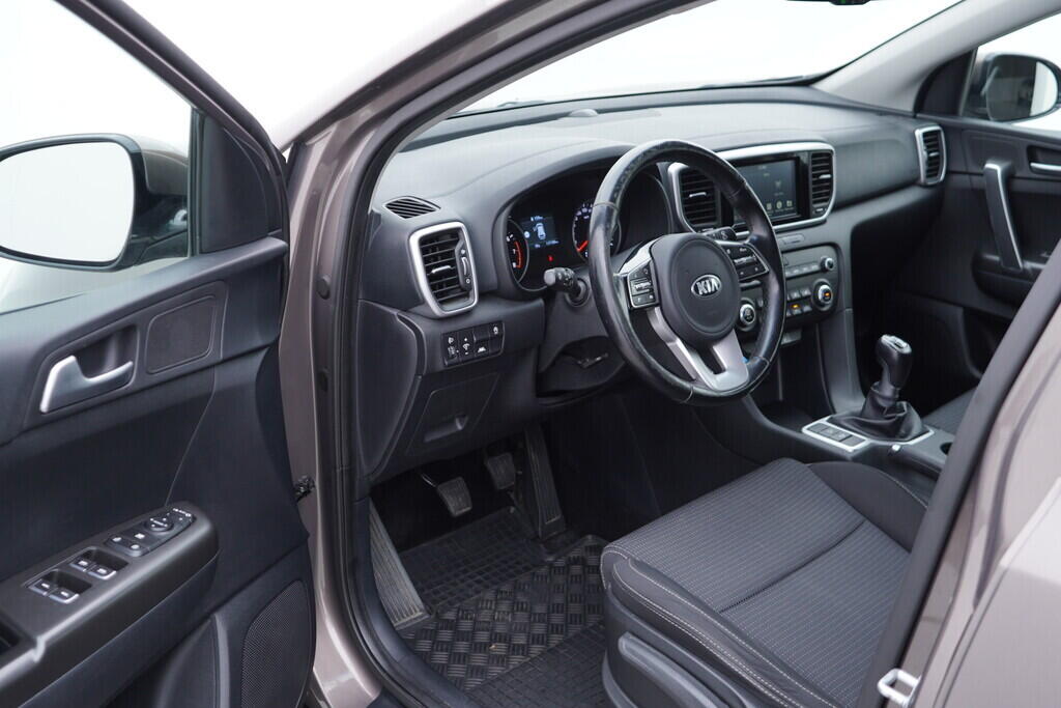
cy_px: 354
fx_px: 1061
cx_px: 530
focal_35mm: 36
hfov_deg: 53.1
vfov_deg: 36.9
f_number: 2.8
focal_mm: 24
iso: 160
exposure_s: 1/40
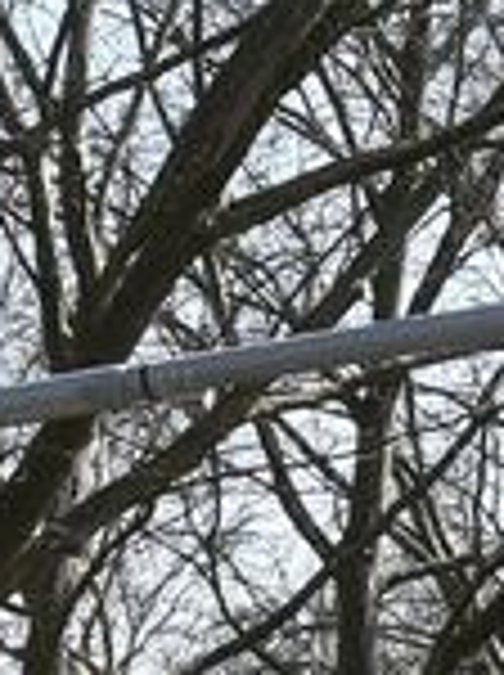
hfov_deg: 6.4
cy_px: 1346
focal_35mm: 231
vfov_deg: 8.2
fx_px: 4497
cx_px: 342
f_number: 8
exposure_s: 1/250
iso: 200
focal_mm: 20
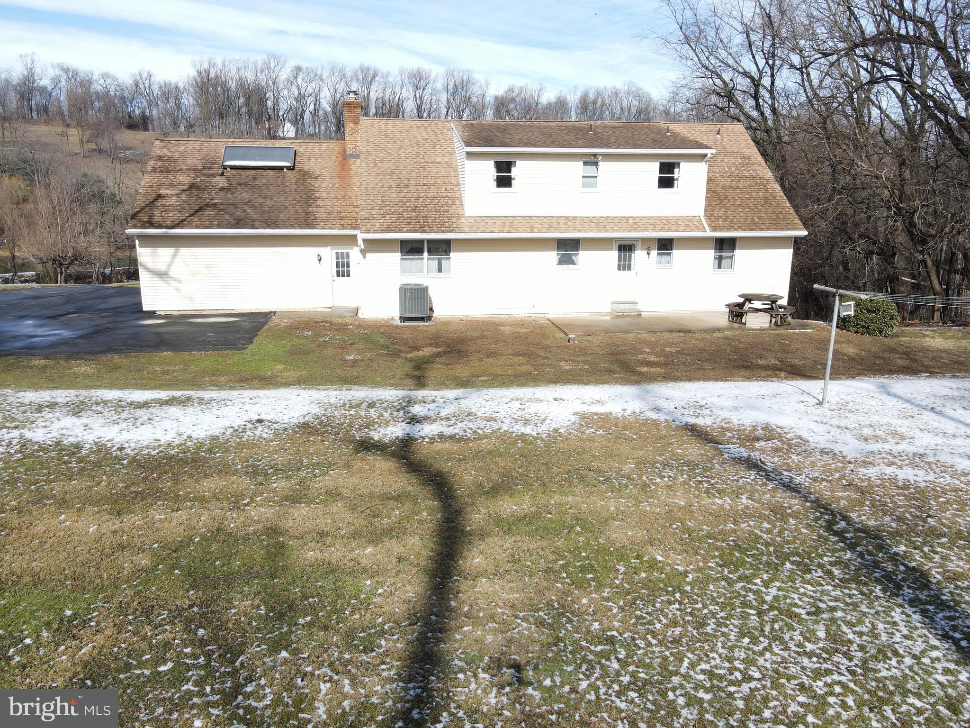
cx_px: 485
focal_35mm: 24
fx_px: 673
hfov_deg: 71.6
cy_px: 364
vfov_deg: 56.8
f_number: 2.8
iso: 100
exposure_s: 1/500
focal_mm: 4.5
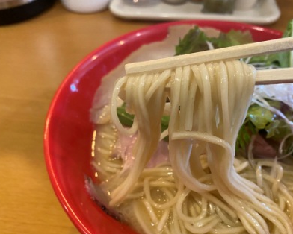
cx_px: 156
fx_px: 252
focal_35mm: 29
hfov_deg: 60.4
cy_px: 124
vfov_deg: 50.0
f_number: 1.8
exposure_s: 1/60
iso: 400
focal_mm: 4.25
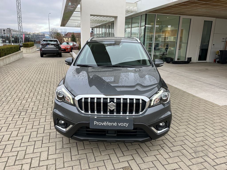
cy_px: 85
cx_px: 114
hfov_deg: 67.3
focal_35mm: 26
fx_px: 170
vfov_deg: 53.1
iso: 50
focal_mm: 5.1
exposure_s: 1/428
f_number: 1.6
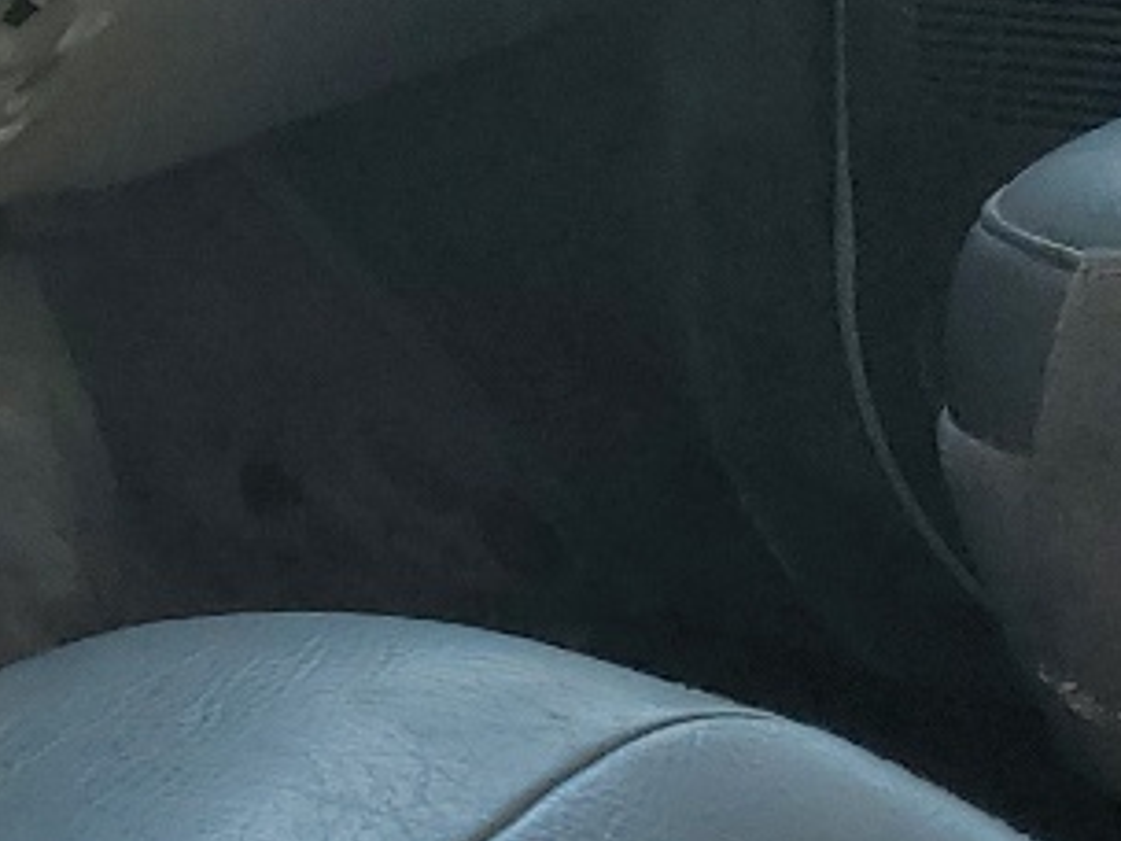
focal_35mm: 137
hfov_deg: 13.6
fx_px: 4437
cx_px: -494
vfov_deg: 10.8
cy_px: 63
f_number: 1.5
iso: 50
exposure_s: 1/769
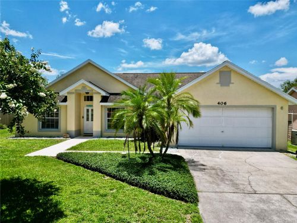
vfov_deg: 56.8
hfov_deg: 71.6
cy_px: 112
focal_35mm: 24
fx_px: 206
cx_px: 148
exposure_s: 1/4000
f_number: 1.7
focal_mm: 6.72
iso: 120
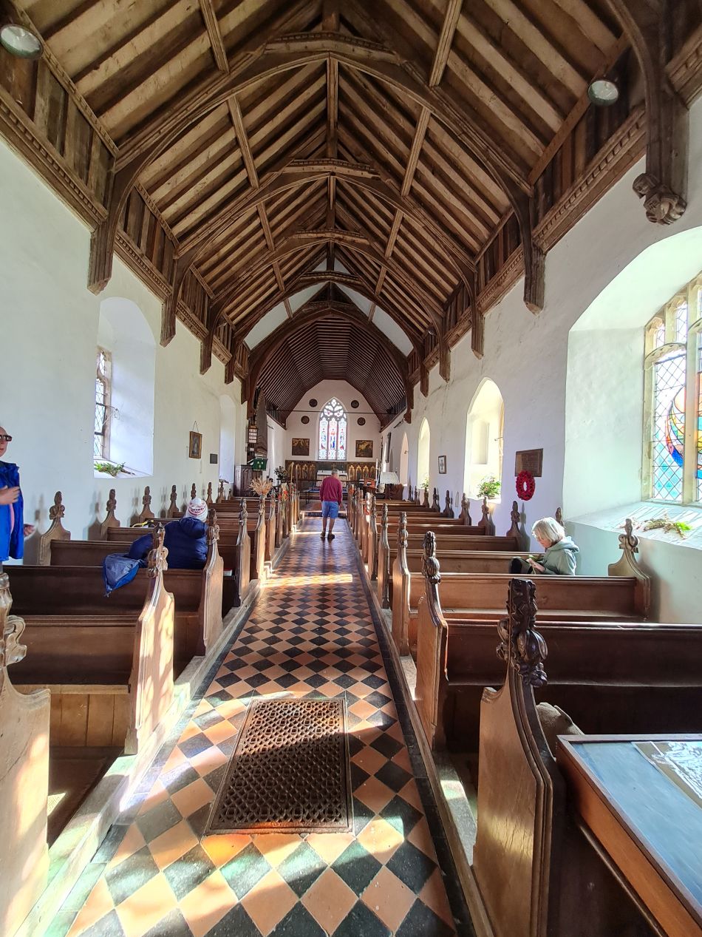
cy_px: 468
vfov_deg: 106.2
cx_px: 351
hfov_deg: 89.9
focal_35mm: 13
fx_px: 352
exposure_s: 1/50
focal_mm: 1.74
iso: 125
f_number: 2.2
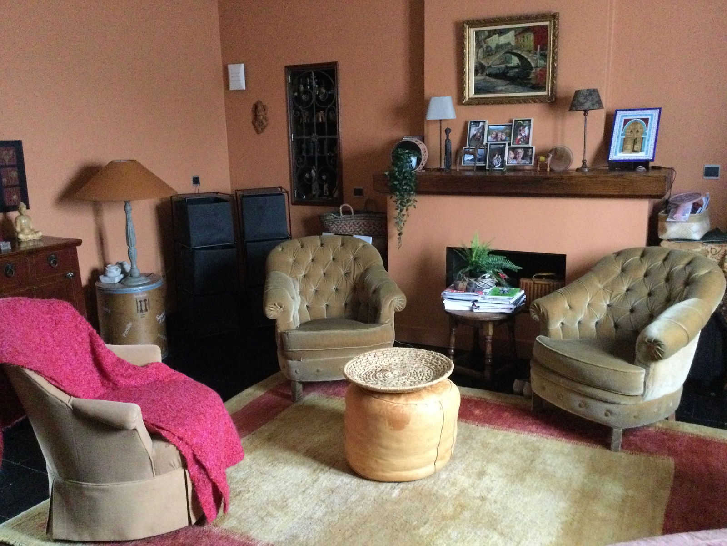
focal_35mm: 31
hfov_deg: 58.4
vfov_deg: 45.4
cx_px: 364
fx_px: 651
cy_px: 273
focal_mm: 3.3
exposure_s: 1/17
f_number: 2.4
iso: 320
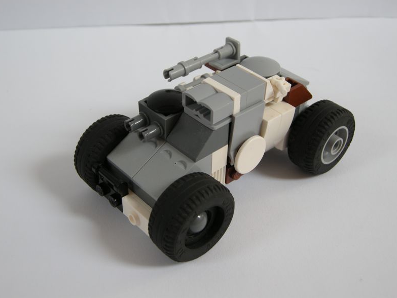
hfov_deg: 39.6
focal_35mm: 48
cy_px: 147
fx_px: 551
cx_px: 197
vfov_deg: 30.3
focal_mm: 10.1
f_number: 3.4
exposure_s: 1/68
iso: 64
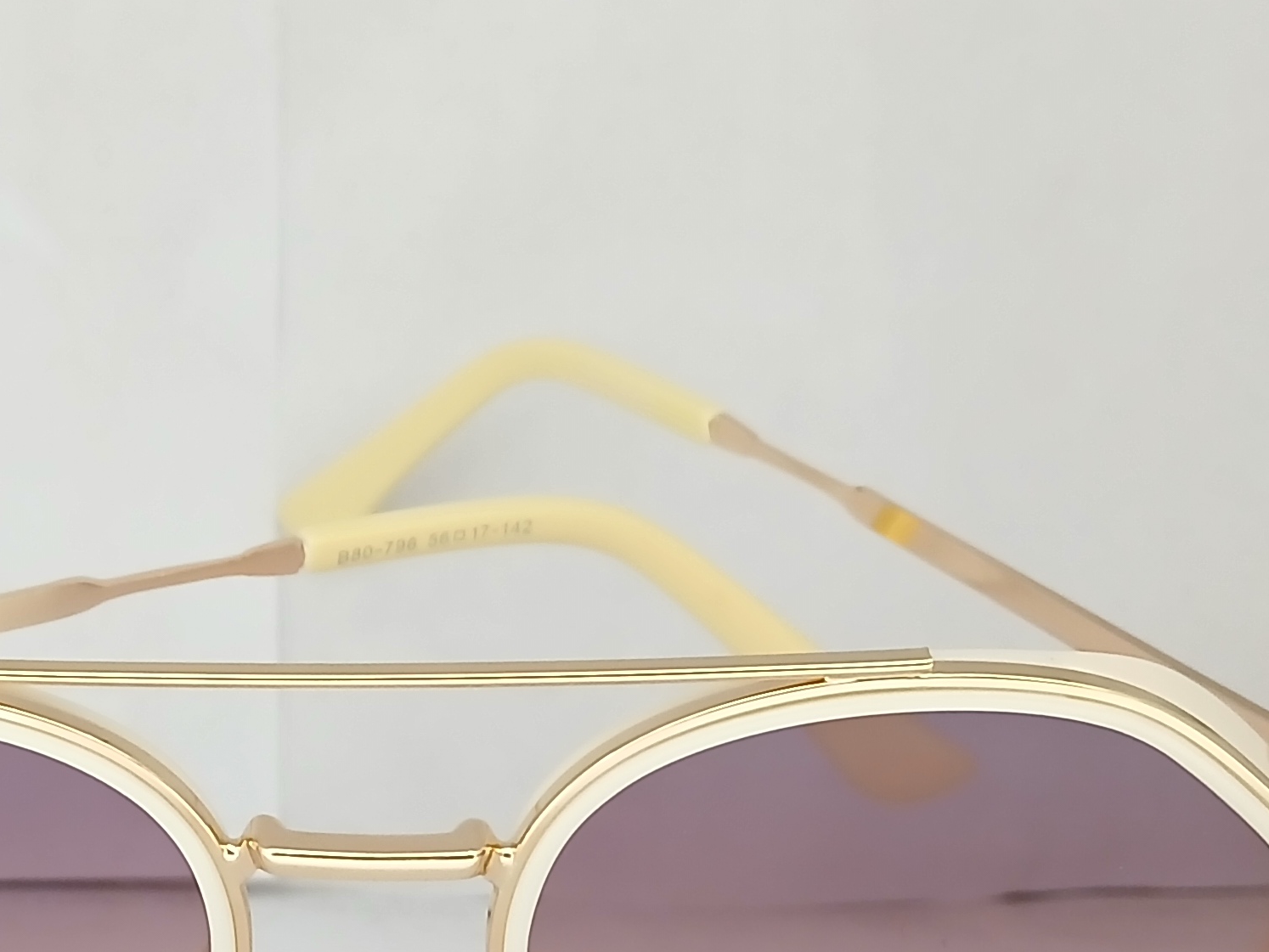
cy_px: 499
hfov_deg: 26.7
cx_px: 209
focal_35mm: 71
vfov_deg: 20.7
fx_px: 2603
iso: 250
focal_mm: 3.98
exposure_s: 1/33.3
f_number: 1.8
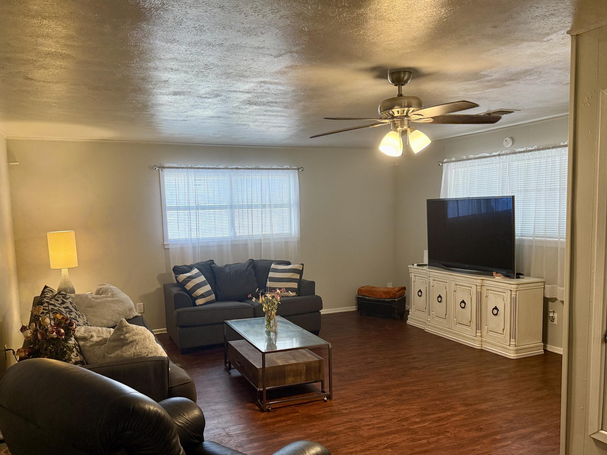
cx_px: 283
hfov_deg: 63.4
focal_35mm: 28
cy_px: 258
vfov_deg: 49.6
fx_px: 491
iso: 250
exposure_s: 1/60
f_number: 1.78
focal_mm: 6.76
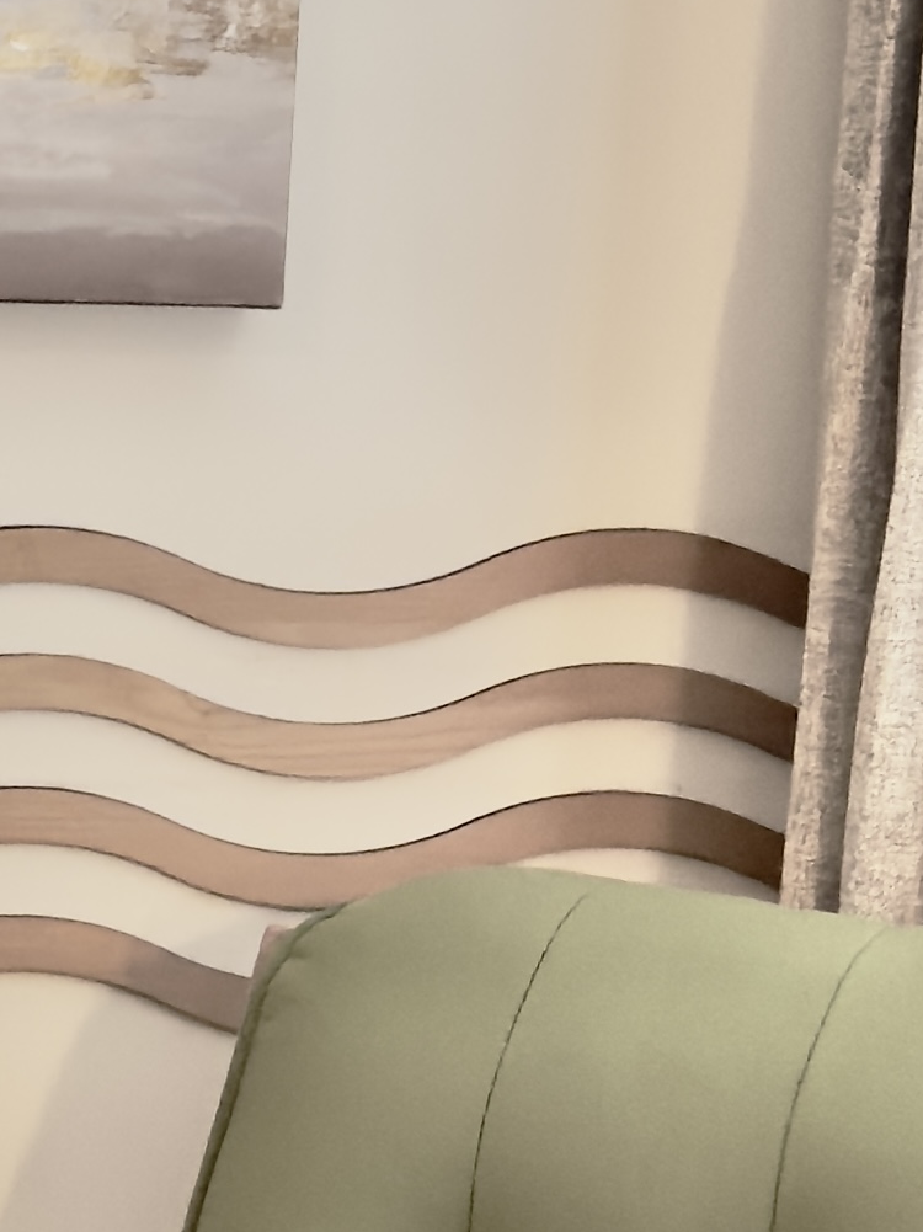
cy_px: 409
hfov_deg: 7.1
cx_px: -914
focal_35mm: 202
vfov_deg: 9.8
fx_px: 7186
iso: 160
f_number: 1.78
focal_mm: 6.76
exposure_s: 1/60
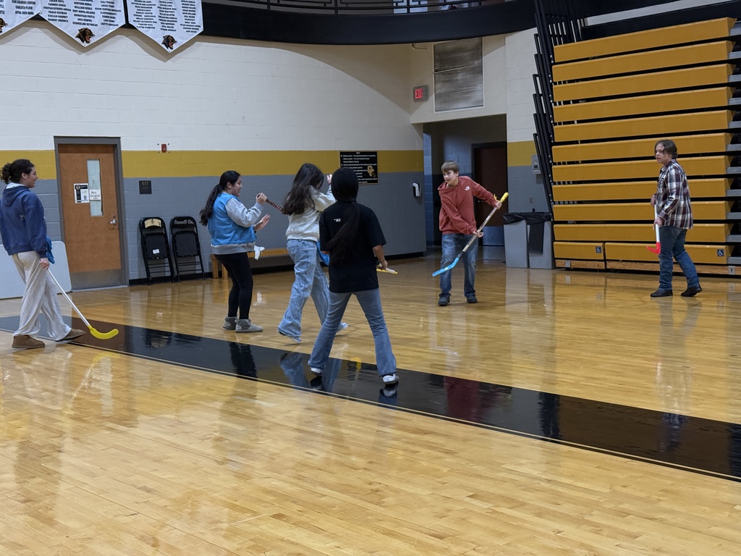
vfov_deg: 30.3
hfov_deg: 39.7
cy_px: 278
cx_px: 370
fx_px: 1028
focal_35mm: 48
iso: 200
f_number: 1.78
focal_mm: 6.76
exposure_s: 1/203
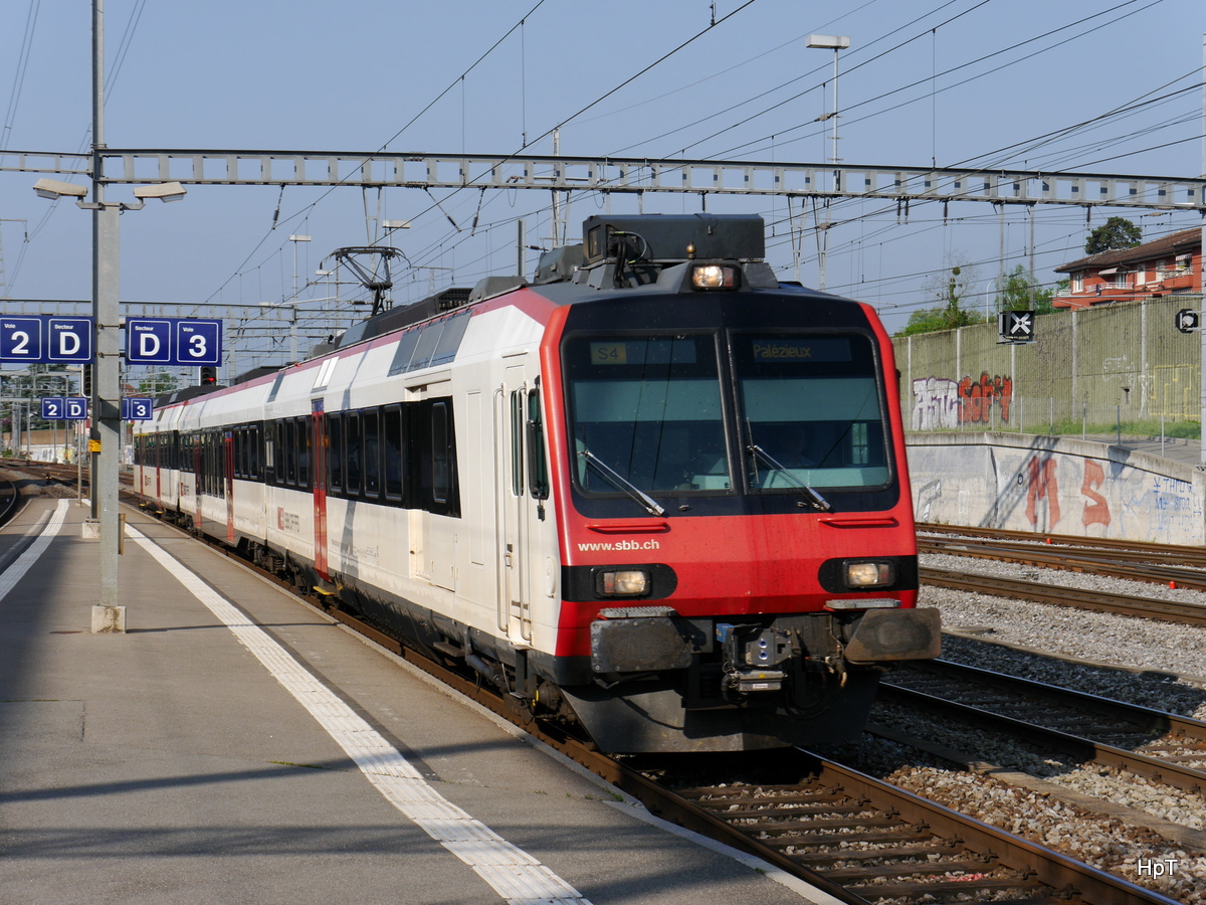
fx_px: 2508
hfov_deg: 27.0
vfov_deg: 20.4
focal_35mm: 72
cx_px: 603
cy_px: 452
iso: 160
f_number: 9
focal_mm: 36
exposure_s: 1/320
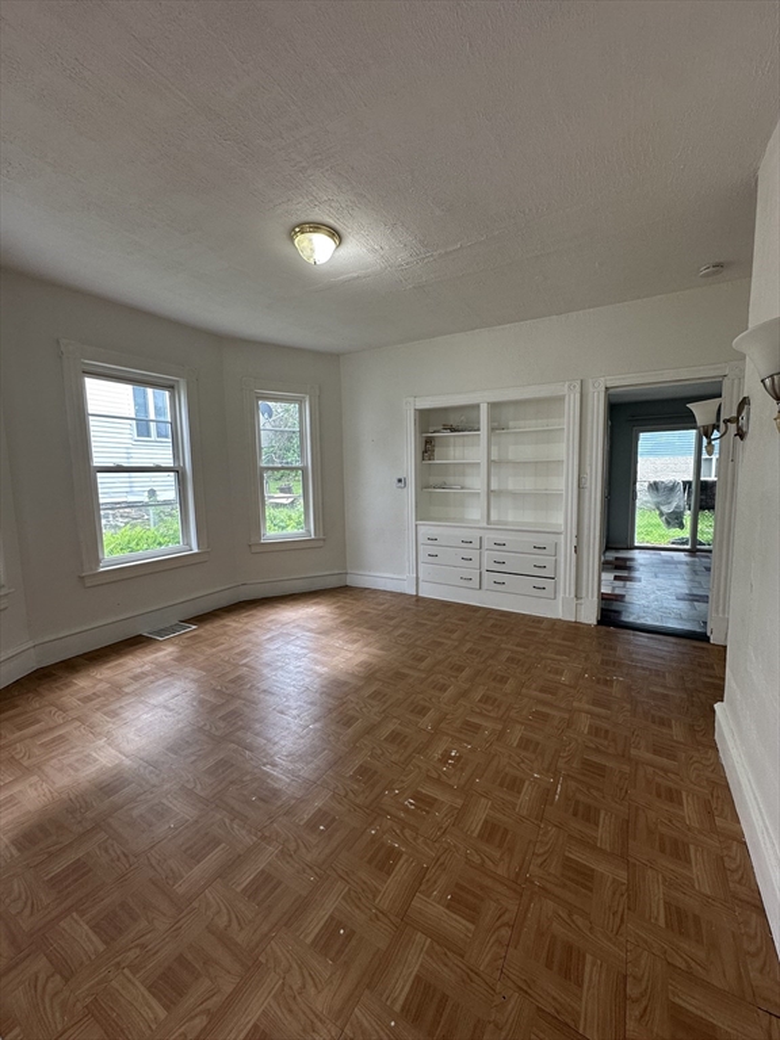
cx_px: 390
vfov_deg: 102.1
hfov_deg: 85.7
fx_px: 421
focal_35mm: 14
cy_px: 520
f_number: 2.2
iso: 100
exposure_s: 1/120
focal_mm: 2.22
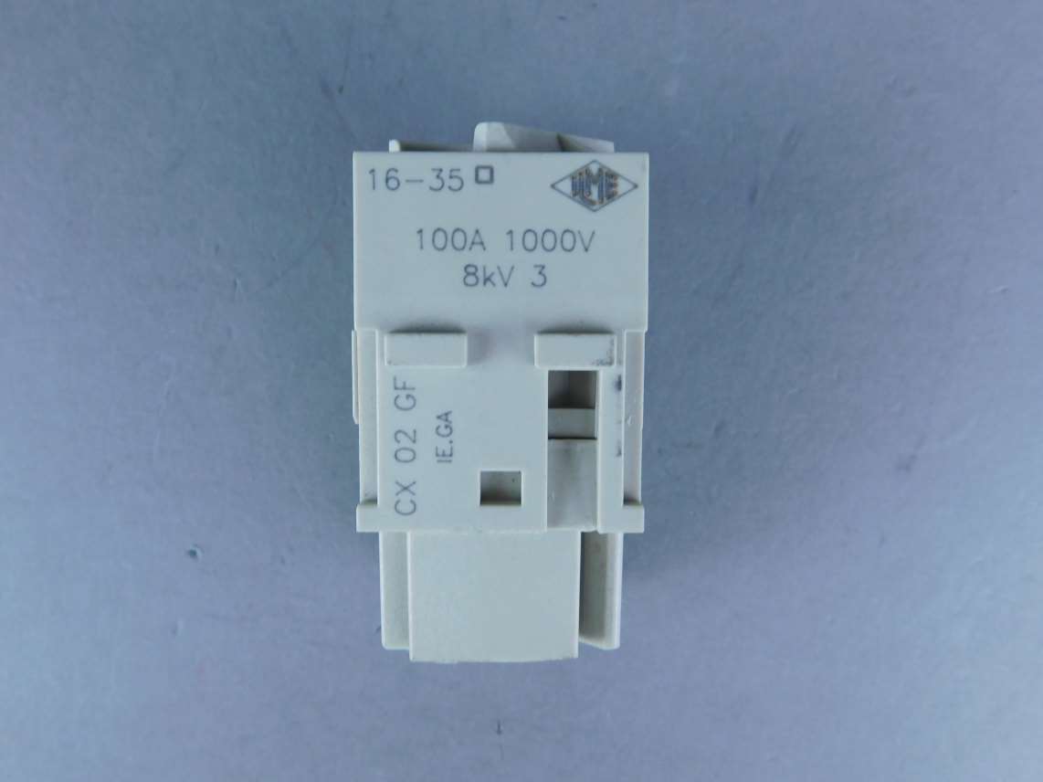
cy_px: 391
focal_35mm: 30
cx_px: 522
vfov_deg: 46.8
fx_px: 904
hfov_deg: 60.0
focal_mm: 5.3
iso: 125
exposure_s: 1/60
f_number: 3.2
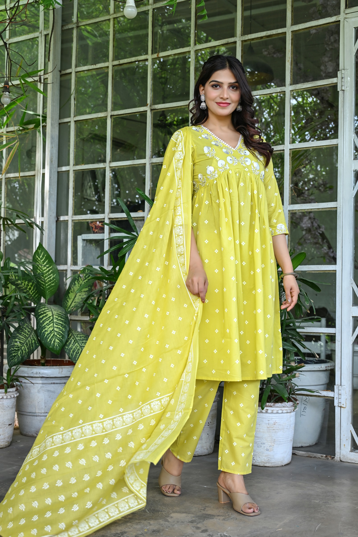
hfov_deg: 30.5
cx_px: 179
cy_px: 268
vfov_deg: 44.5
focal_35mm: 44
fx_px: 656
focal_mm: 44
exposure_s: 1/160
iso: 320
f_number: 4
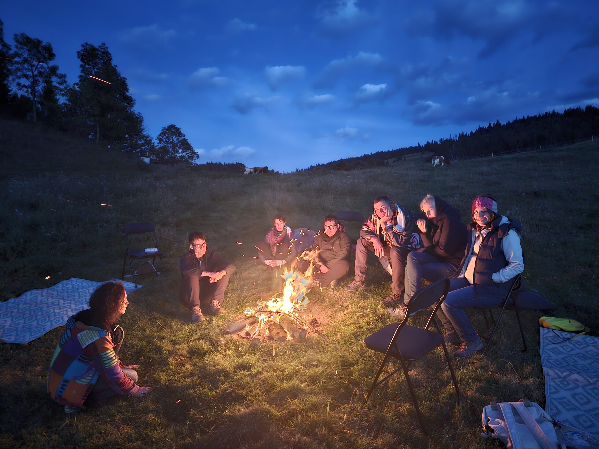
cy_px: 224
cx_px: 300
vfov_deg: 58.9
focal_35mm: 23
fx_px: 398
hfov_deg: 73.9
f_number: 1.7
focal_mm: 6.3
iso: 1250
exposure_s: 1/15
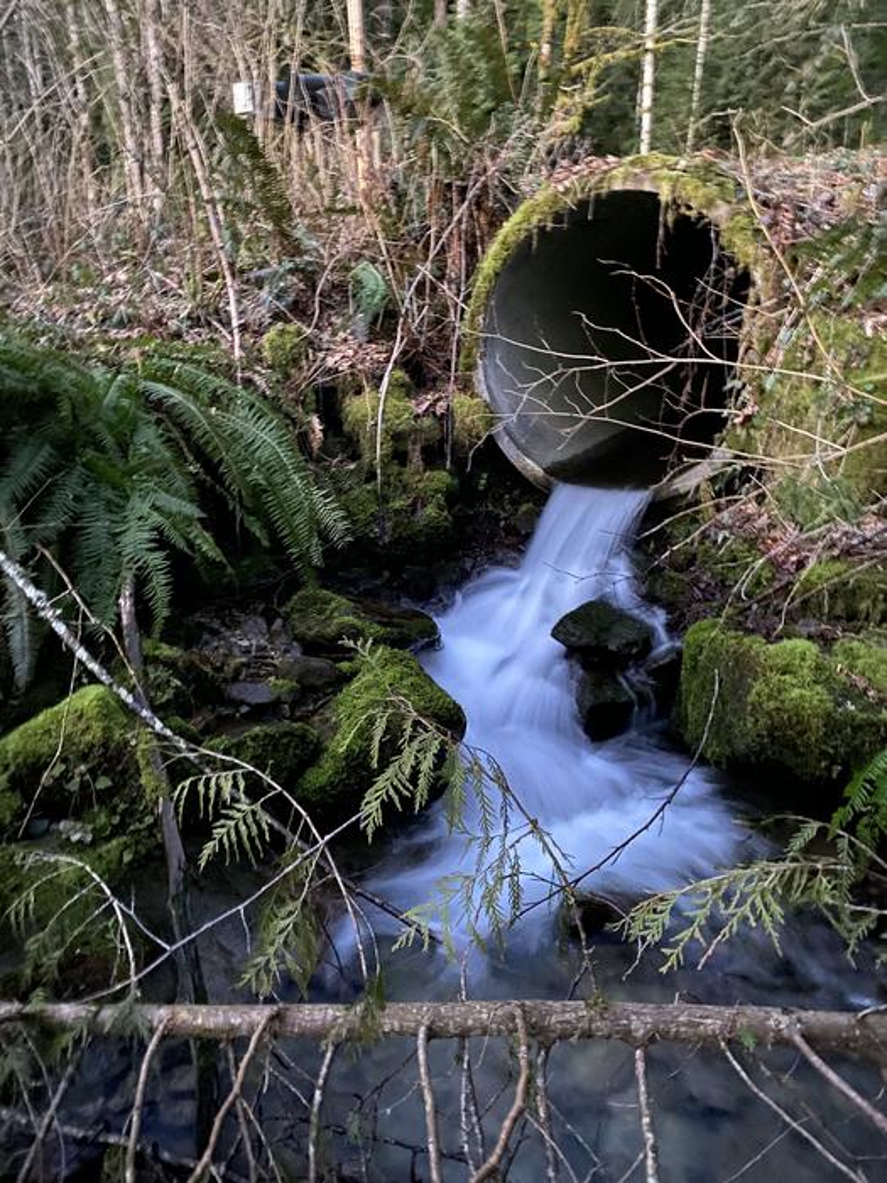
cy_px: 592
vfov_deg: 67.3
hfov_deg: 53.1
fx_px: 888
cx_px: 444
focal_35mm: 26
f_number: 1.8
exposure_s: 1/4
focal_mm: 4.25
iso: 640
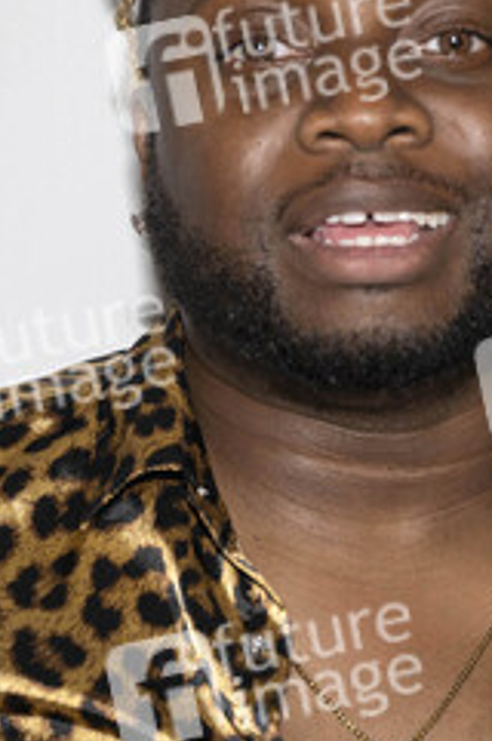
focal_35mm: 199
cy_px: 215
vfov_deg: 10.3
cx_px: 354
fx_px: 4091
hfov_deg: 6.9
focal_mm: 120
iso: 800
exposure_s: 1/200
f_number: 5.6
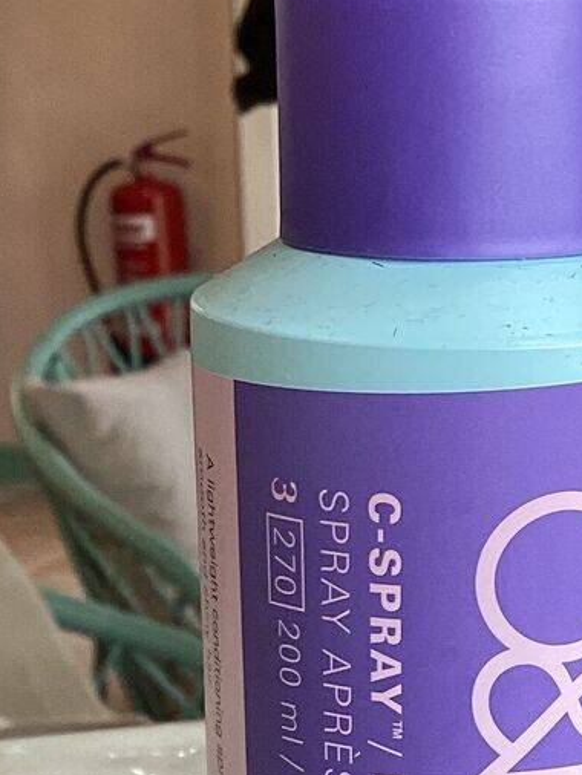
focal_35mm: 98
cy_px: 637
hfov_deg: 15.0
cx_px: 515
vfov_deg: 19.8
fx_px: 2195
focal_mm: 3.3
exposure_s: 1/100
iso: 64
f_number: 2.4
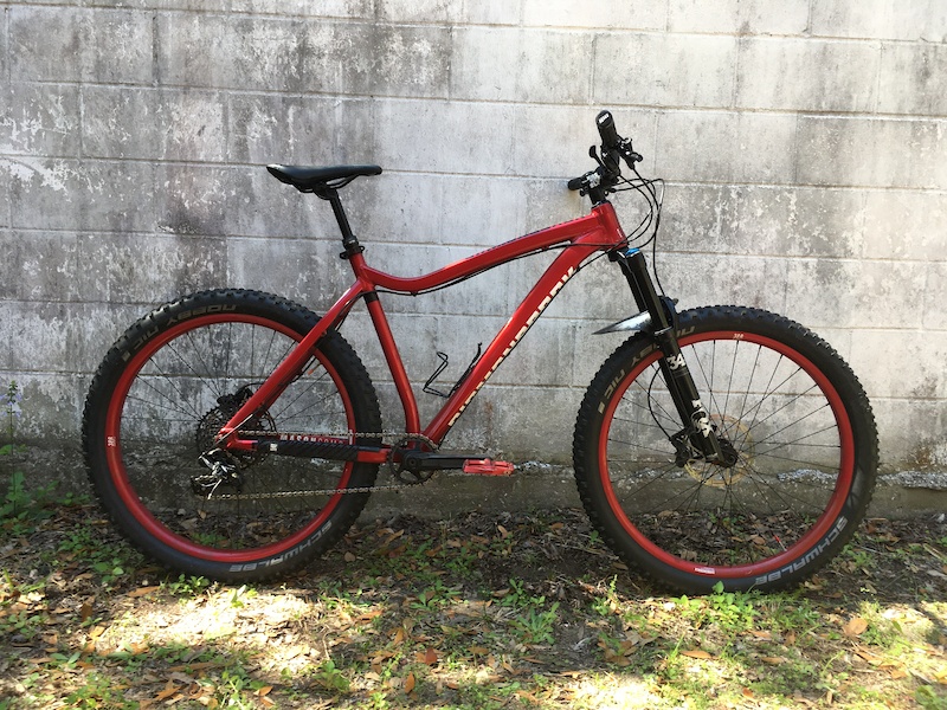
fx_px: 793
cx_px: 474
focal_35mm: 29
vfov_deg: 48.2
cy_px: 355
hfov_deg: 61.7
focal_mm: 4.15
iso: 32
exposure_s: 1/120
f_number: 2.2
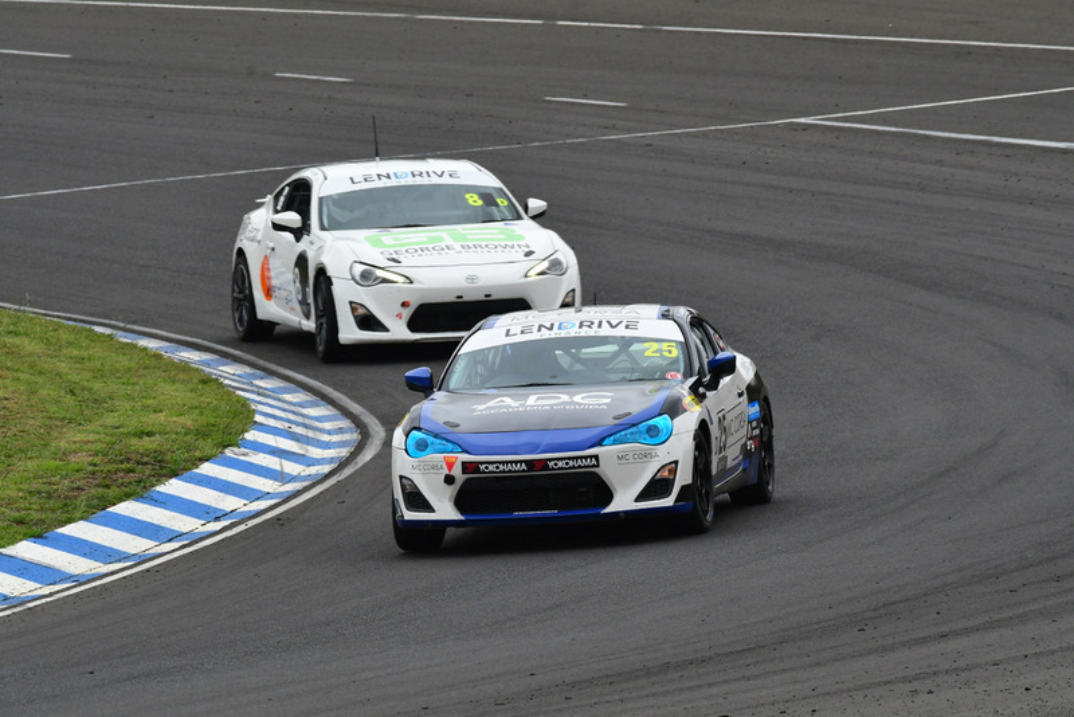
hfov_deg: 3.8
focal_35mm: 540
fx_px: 16115
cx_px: 537
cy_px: 358
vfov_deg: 2.5
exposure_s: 1/640
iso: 800
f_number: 11
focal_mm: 360
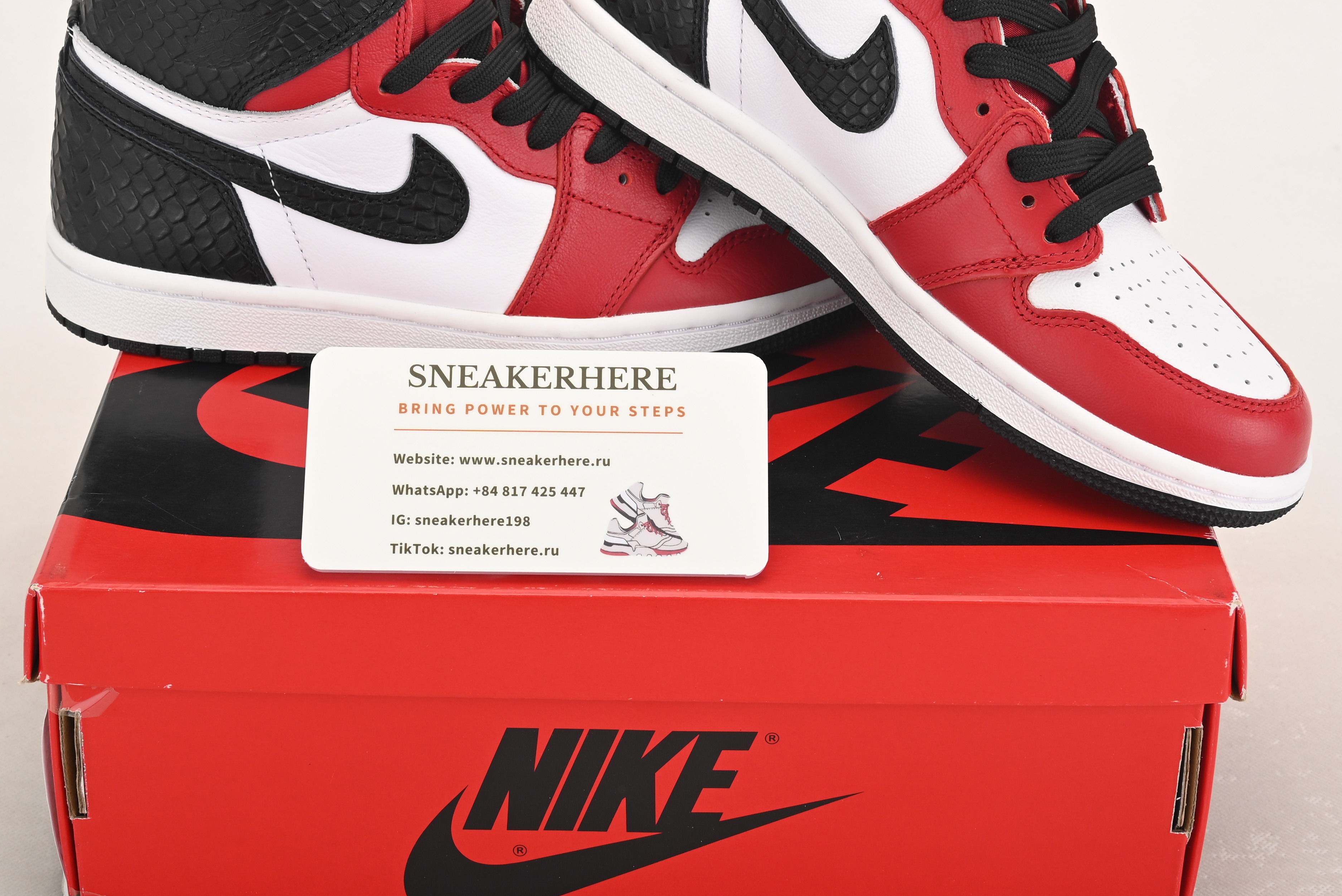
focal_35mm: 69
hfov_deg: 29.2
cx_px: 656
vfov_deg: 19.7
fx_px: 2573
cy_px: 305
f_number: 11
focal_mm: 43
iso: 100
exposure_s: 1/200
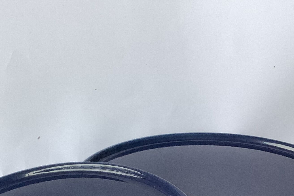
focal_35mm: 80
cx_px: 93
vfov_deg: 16.2
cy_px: 247
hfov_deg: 25.2
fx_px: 653
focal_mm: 3.3
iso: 50
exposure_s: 1/50
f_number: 2.4
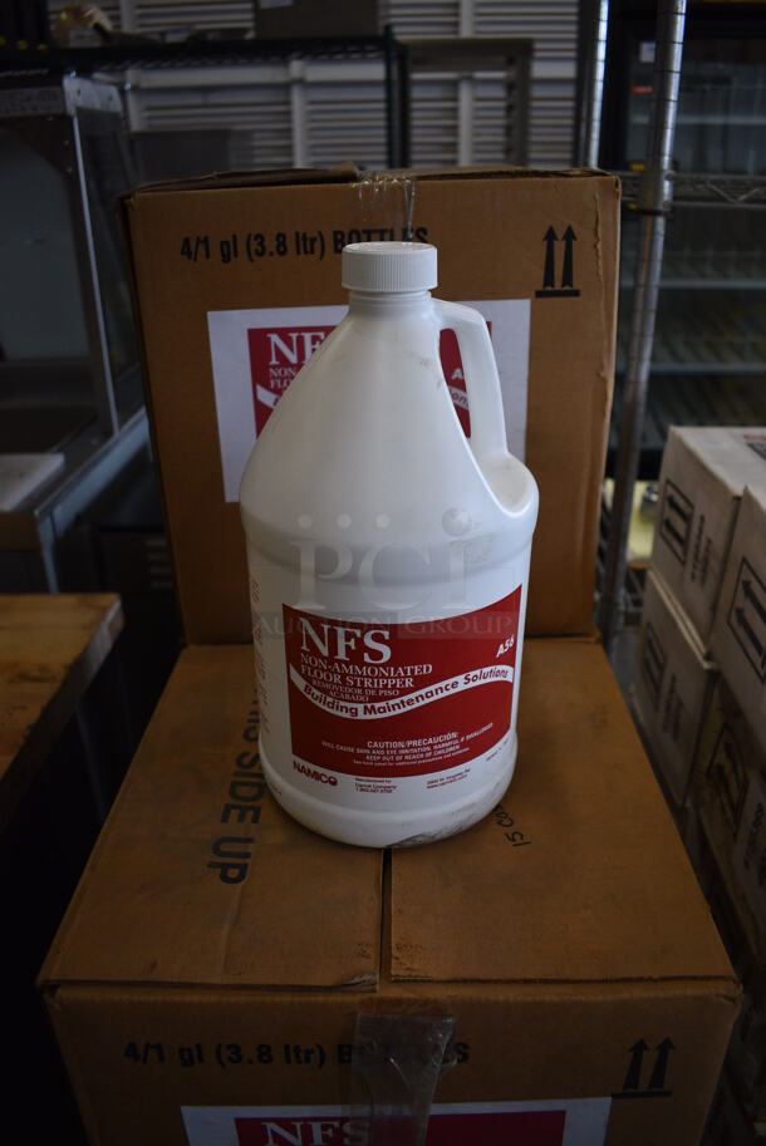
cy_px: 573
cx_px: 383
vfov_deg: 67.3
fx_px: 860
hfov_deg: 48.0
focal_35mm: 27
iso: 560
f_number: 3.5
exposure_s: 1/250
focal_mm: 18
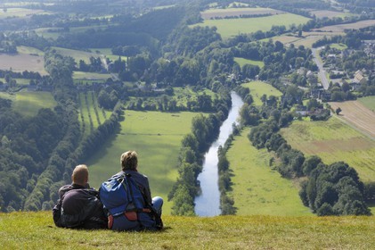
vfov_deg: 15.2
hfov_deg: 22.6
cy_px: 125
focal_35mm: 90
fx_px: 937
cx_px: 188
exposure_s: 1/160
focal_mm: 60
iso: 100
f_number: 8.5
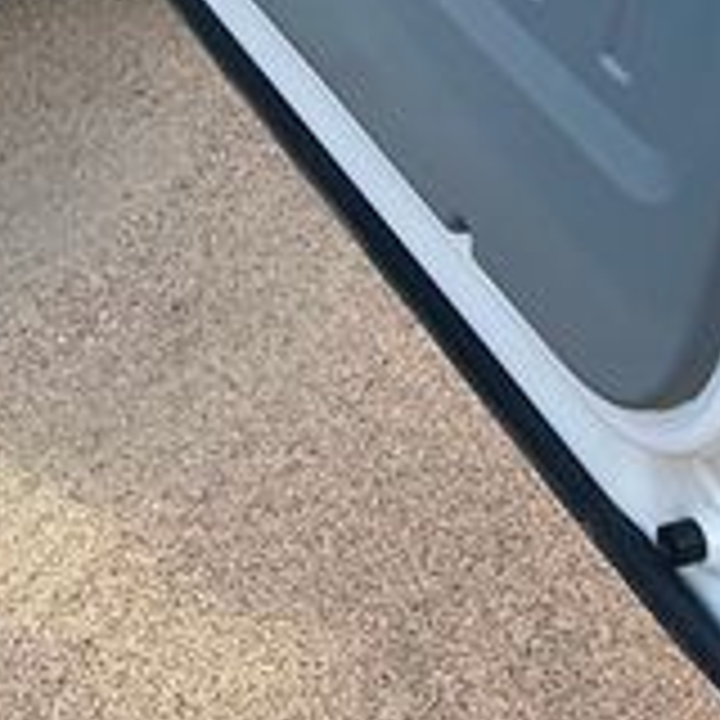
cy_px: -108
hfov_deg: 18.4
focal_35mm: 92
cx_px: 9
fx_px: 2165
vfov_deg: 18.1
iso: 50
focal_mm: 5.7
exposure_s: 1/646
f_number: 1.5
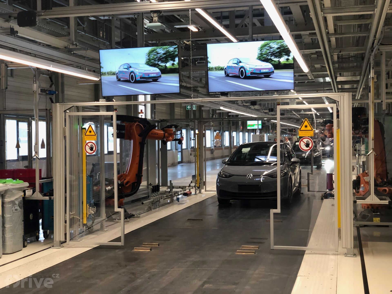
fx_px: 589
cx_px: 196
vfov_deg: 28.0
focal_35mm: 52
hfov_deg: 36.8
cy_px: 147
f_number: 2.4
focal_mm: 6
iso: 64
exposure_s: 1/50
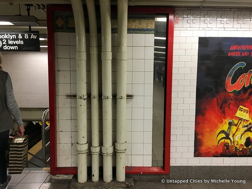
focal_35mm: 29
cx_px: 126
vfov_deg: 48.3
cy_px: 94
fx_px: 211
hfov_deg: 61.6
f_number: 2.2
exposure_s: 1/30
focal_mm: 4.15
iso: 80
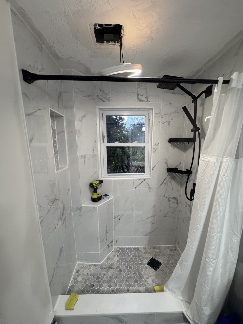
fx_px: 140
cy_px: 173
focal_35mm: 15
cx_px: 128
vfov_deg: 98.0
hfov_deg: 81.7
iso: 320
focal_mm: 2.22
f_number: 2.2
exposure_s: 1/60
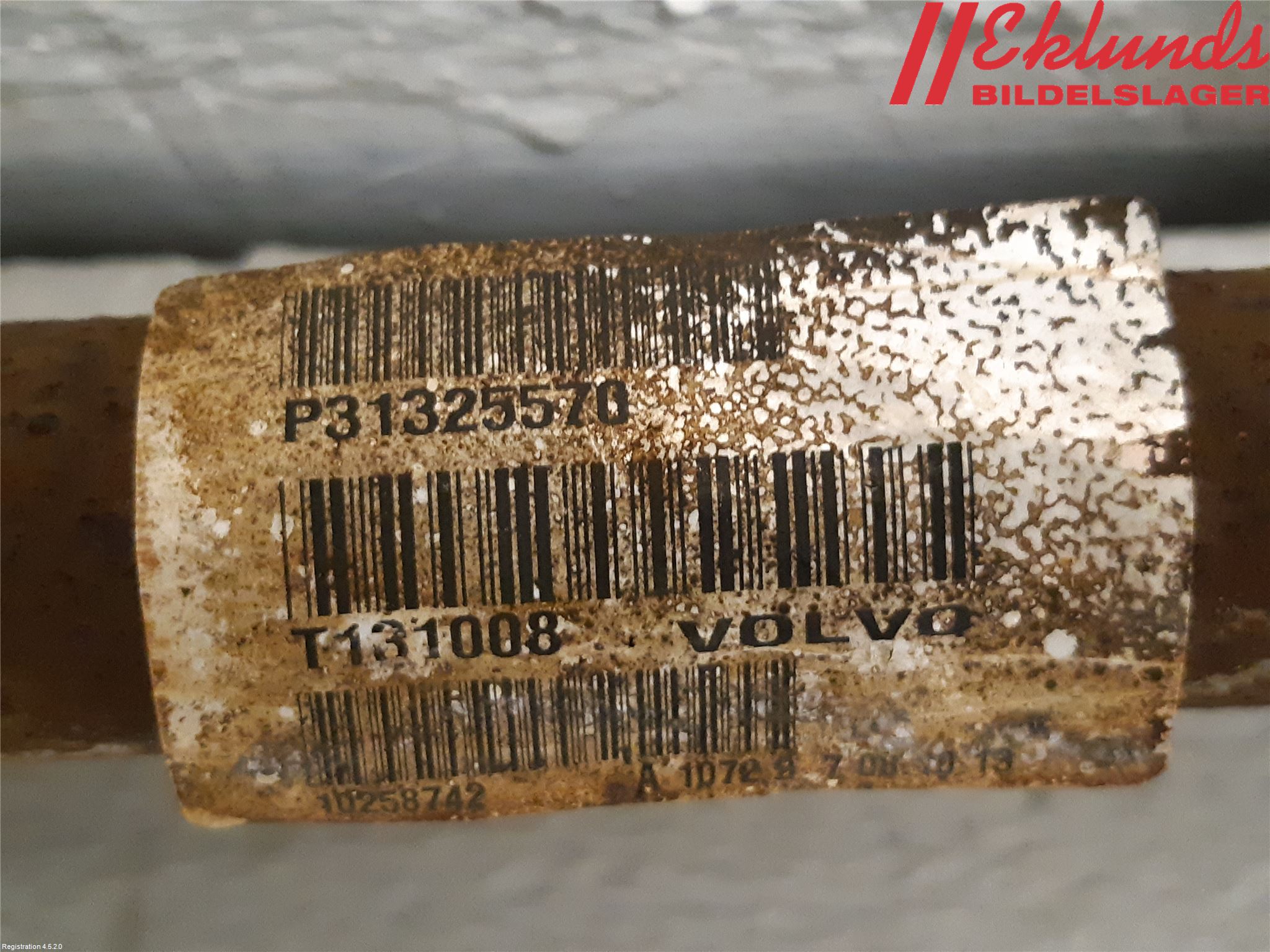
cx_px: 635
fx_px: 954
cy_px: 476
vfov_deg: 53.1
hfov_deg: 67.3
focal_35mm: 26
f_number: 1.7
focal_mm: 3.93
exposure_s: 1/25
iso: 500
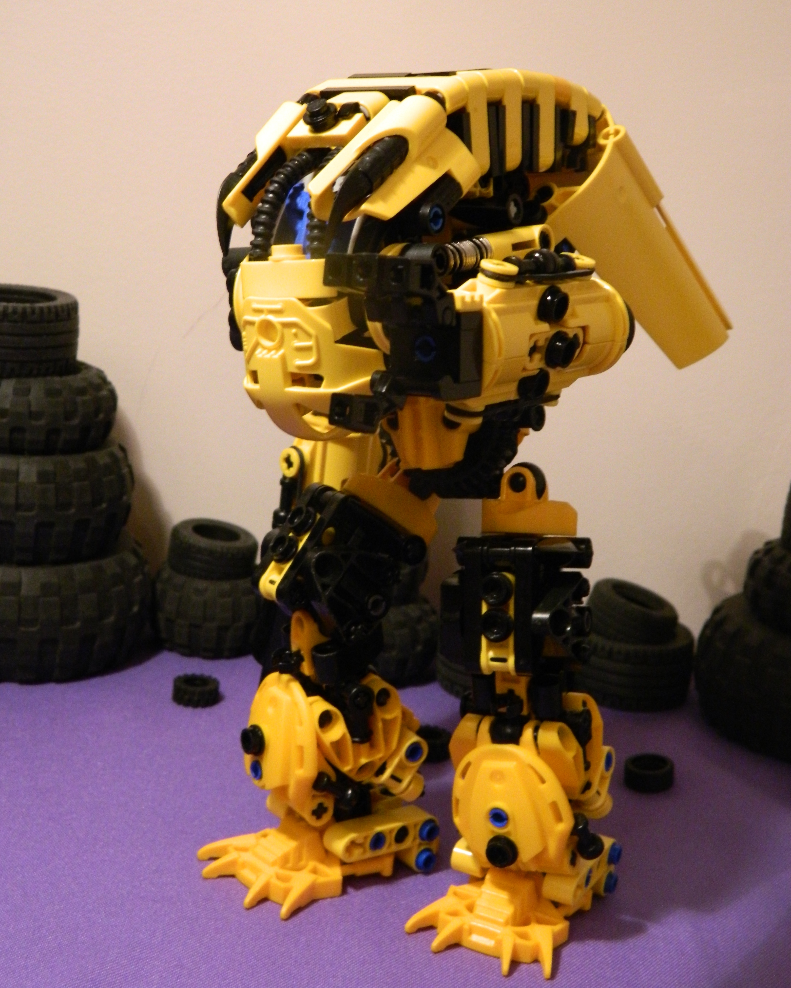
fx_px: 1756
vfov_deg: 31.4
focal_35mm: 60
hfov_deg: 25.4
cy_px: 473
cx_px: 394
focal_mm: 10.2
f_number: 3.8
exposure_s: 1/20
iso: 400
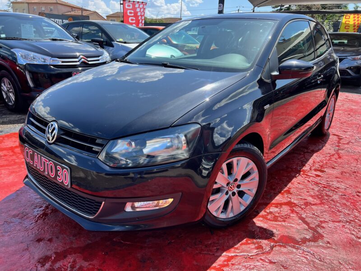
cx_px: 180
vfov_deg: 53.1
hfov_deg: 67.3
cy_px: 136
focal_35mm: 26
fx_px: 271
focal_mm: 5.7
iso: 50
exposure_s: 1/1531
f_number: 1.5
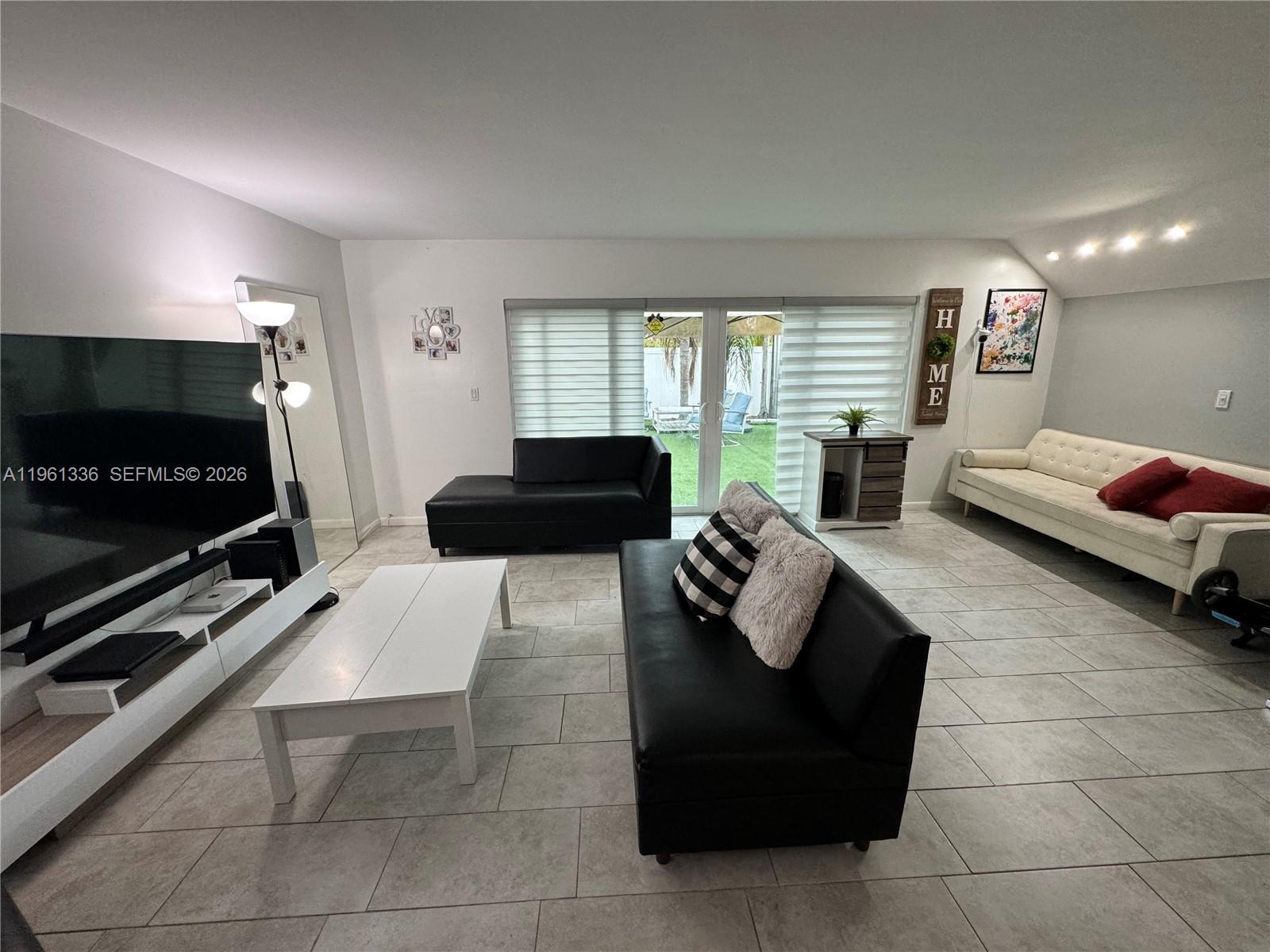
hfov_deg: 102.1
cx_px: 635
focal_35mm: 14
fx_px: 514
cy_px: 476
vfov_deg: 85.7
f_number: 2.2
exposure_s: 1/120
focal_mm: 2.22
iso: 160
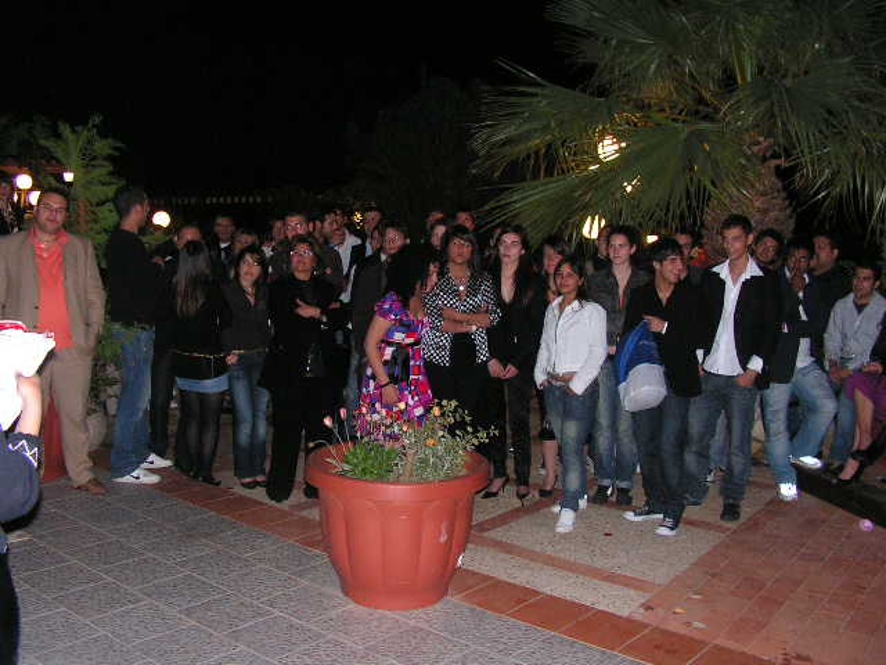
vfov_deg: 39.7
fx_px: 921
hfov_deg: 51.4
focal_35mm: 36
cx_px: 443
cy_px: 332
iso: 200
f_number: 3.2
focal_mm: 6
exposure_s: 1/40
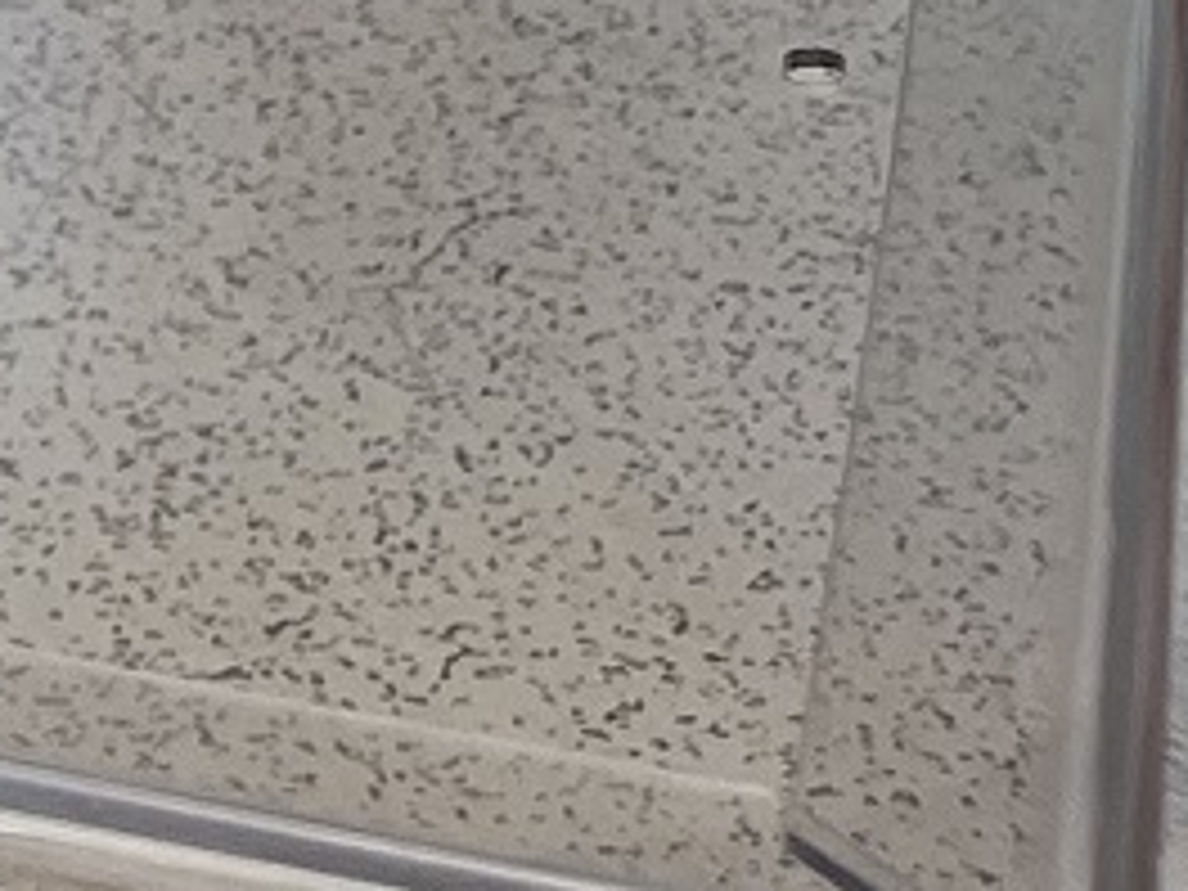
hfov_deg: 8.7
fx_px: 6075
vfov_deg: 7.1
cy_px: -2115
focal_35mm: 177
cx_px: -2637
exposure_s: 1/100
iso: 80
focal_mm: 5.1
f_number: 1.6
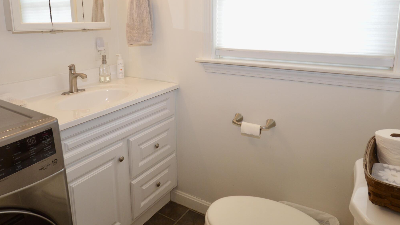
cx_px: 191
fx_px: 273
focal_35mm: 26
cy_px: 66
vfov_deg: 43.7
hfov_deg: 72.3
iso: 400
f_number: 4.5
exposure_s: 1/80
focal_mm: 11
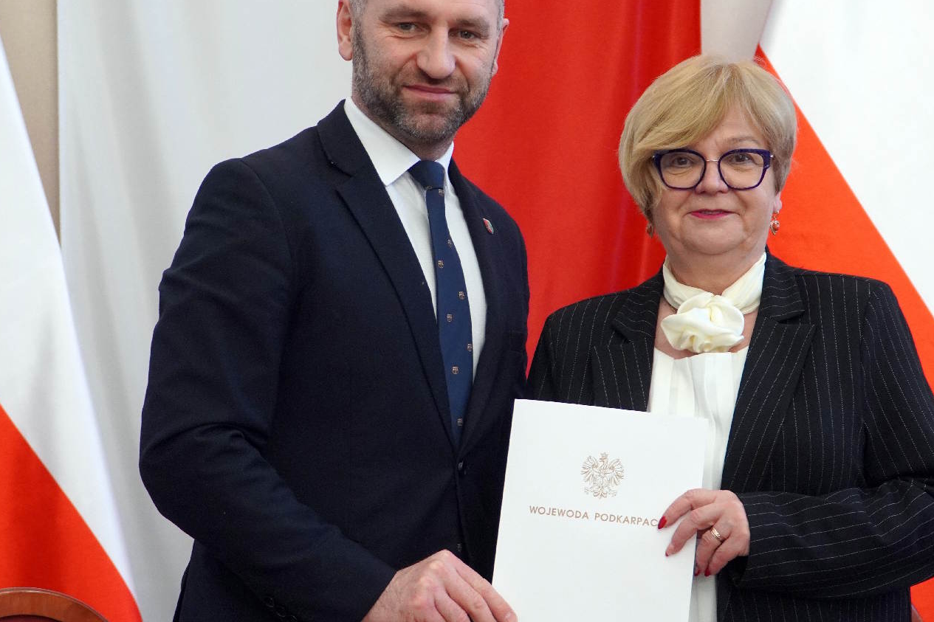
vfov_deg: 18.2
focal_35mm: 75
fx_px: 1938
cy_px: 321
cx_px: 489
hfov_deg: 27.1
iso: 1600
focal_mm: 35
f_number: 4.5
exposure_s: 1/160
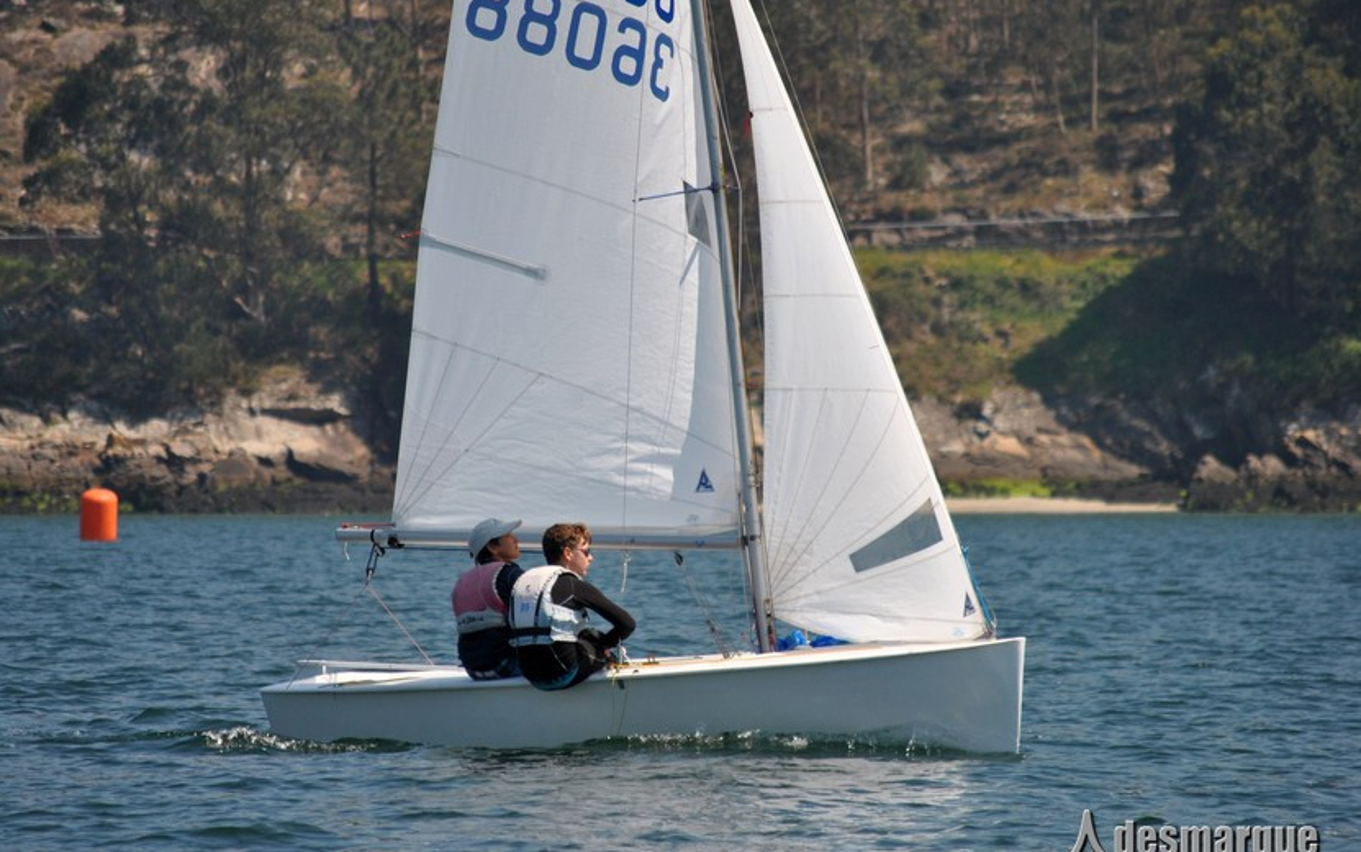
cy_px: 401
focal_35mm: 330
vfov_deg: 4.0
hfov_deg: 6.4
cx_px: 631
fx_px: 12244
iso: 200
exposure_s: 1/1000
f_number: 5.6
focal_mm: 200
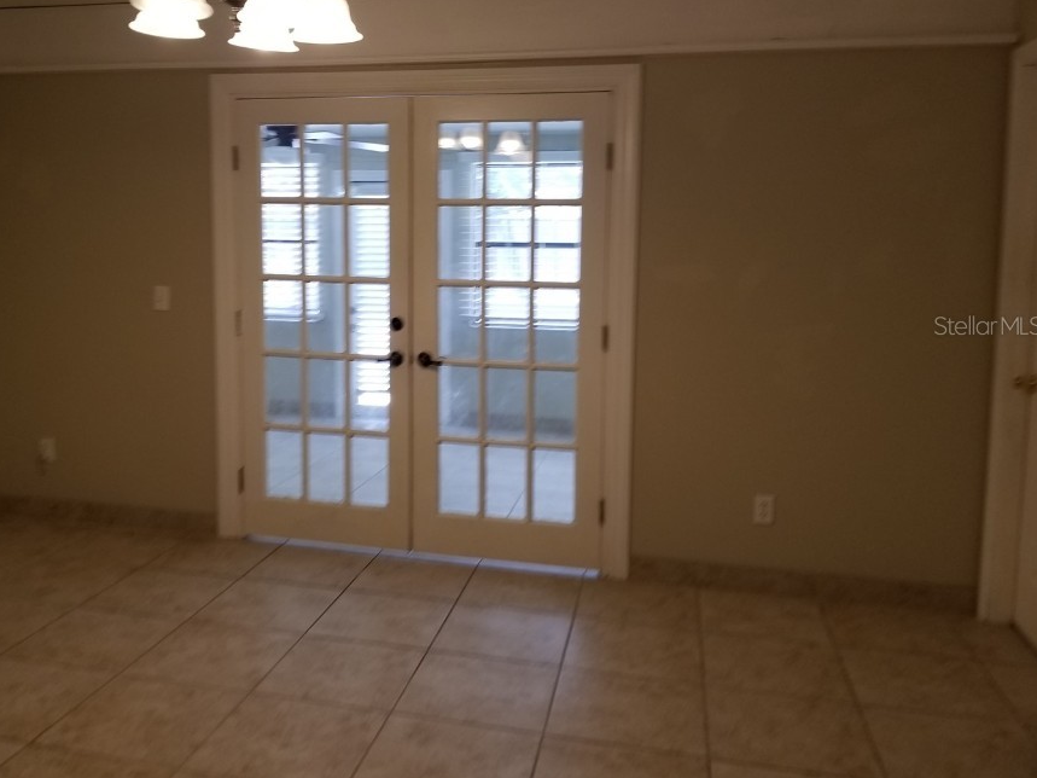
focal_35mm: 31
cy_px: 325
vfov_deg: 45.3
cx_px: 430
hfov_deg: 58.0
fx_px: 929
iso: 64
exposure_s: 1/60
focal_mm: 4.3
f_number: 1.7
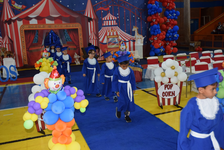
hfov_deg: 51.2
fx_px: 234
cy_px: 75
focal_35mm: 38
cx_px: 112
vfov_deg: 35.6
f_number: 3.8
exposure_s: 1/60
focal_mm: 25
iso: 1000
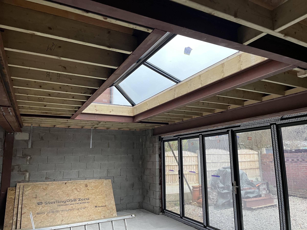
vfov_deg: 53.1
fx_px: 231
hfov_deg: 67.3
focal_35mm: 26
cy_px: 115
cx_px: 154
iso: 200
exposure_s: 1/60
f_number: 1.6
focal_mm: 5.1
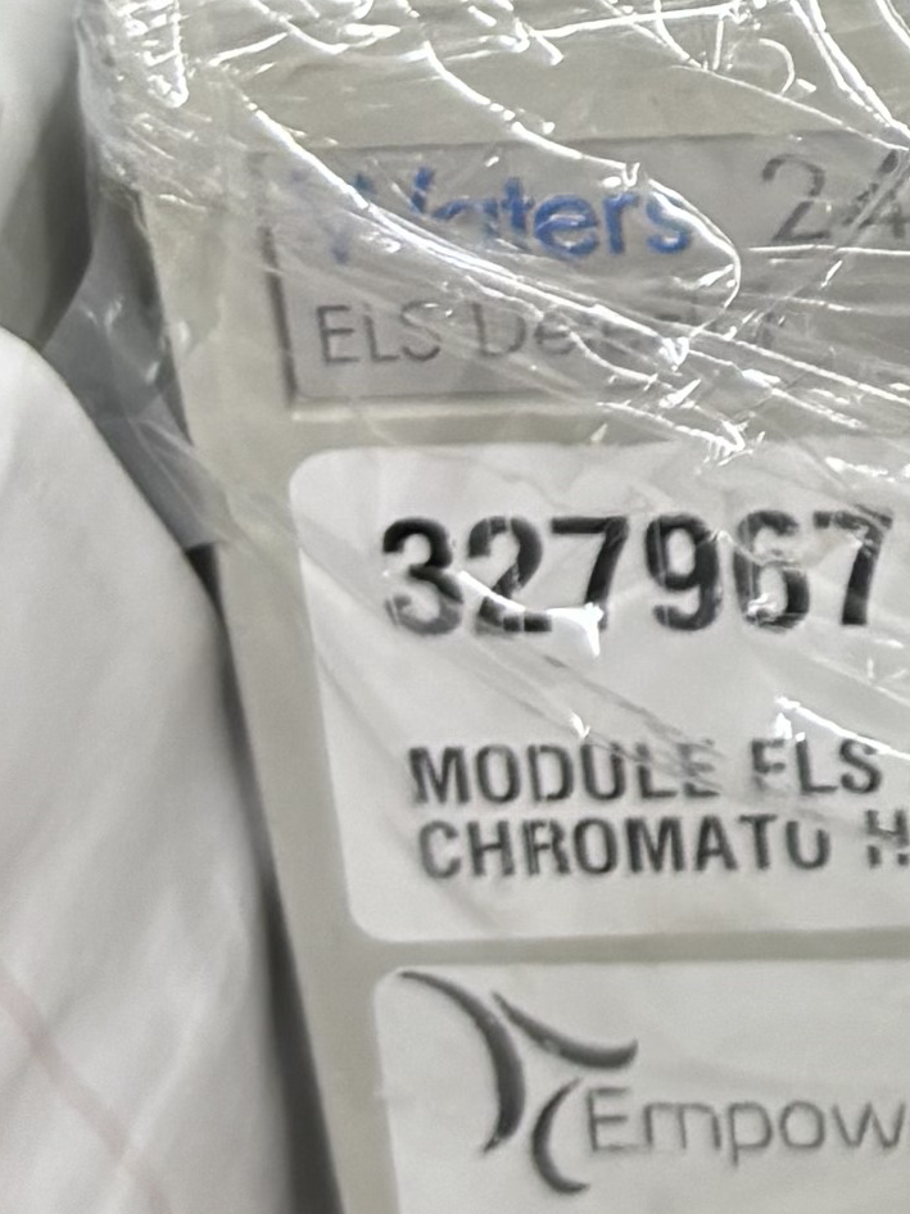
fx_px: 5506
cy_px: -227
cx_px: 2313
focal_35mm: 157
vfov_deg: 12.3
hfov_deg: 8.5
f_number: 1.6
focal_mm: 5.96
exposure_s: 1/50
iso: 80
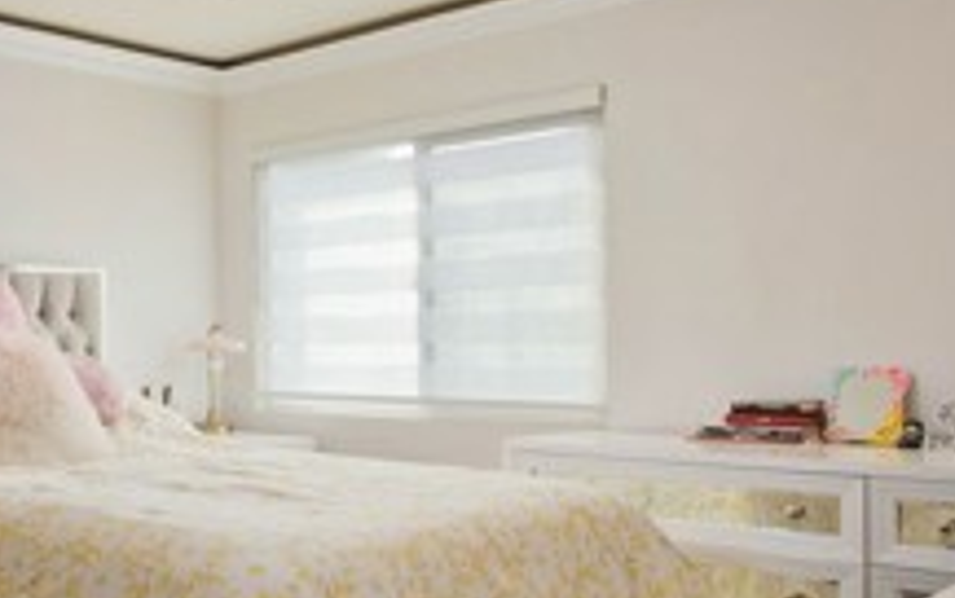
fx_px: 1094
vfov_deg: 30.6
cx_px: -75
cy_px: 310
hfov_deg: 39.4
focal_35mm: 42
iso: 400
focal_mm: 14
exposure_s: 1/200
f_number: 5.6
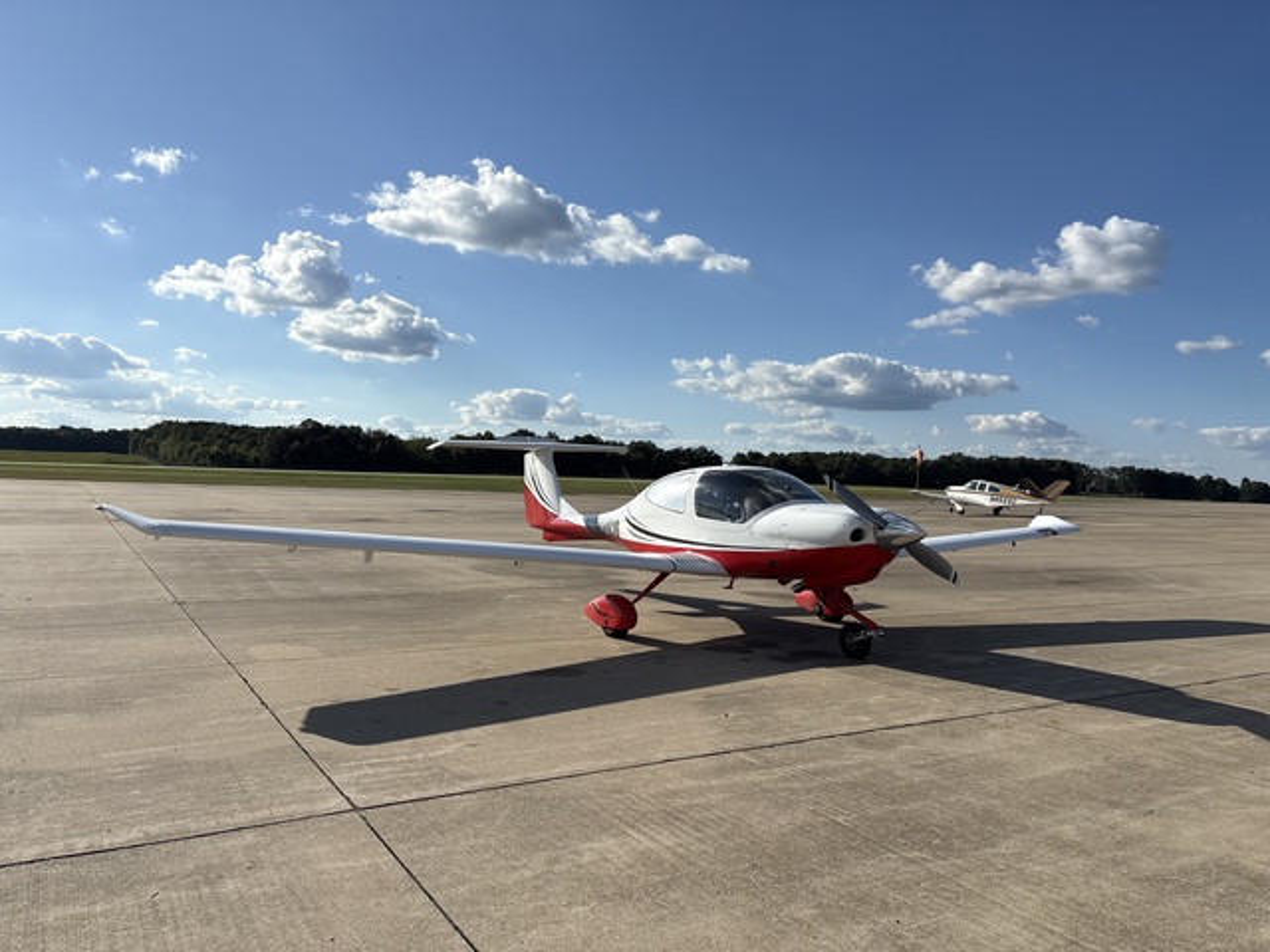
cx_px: 635
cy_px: 476
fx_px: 954
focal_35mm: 26
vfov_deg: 53.1
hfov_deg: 67.3
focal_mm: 5.96
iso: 50
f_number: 1.6
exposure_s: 1/6329
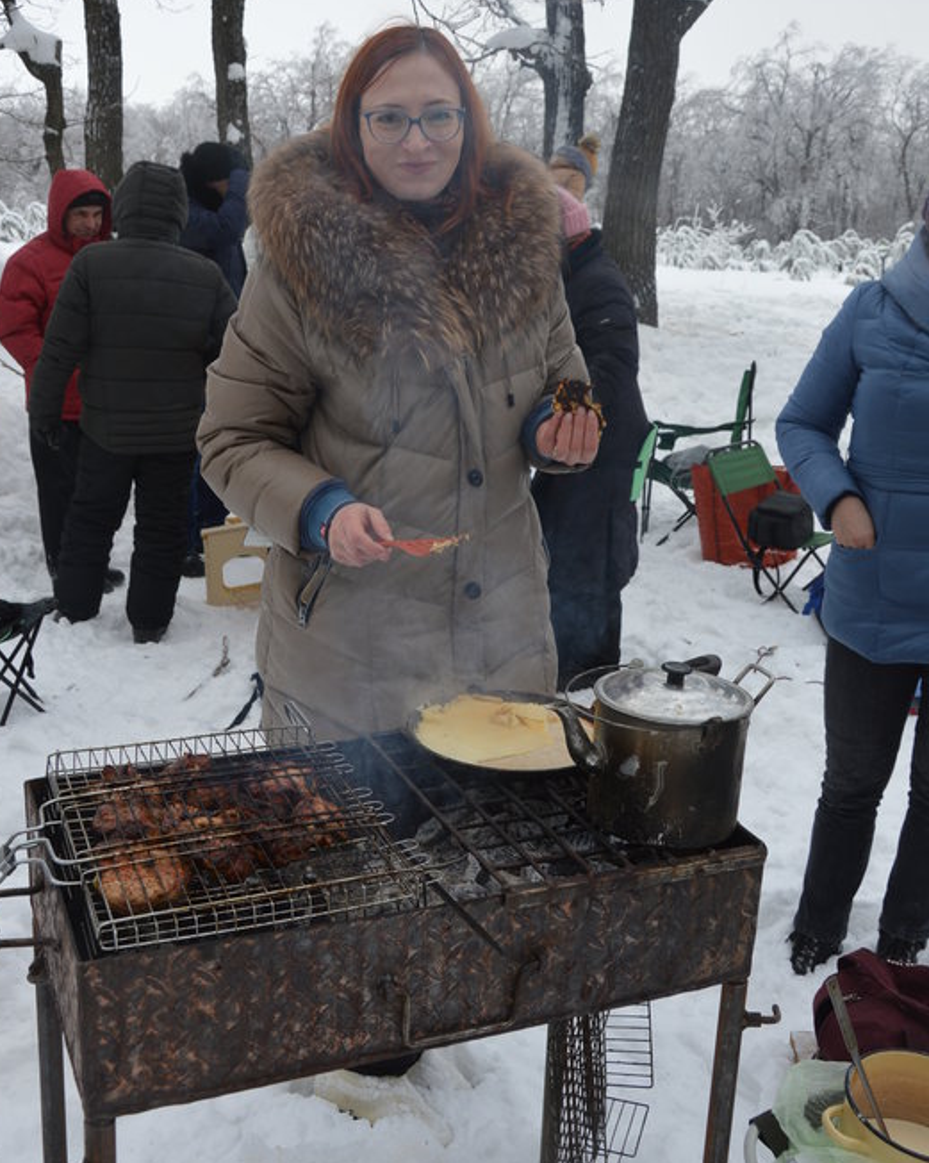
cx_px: 462
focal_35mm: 38
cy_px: 546
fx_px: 1307
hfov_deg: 39.1
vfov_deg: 47.9
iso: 100
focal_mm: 22
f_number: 6.3
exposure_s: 1/160
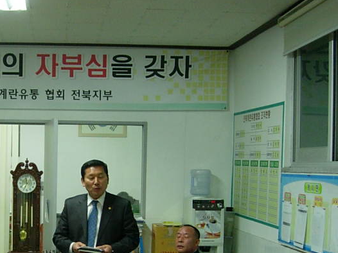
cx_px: 71
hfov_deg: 25.9
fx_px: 722
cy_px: 198
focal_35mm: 74
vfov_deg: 19.7
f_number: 2.8
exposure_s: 1/27.6
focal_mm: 7.8
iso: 200
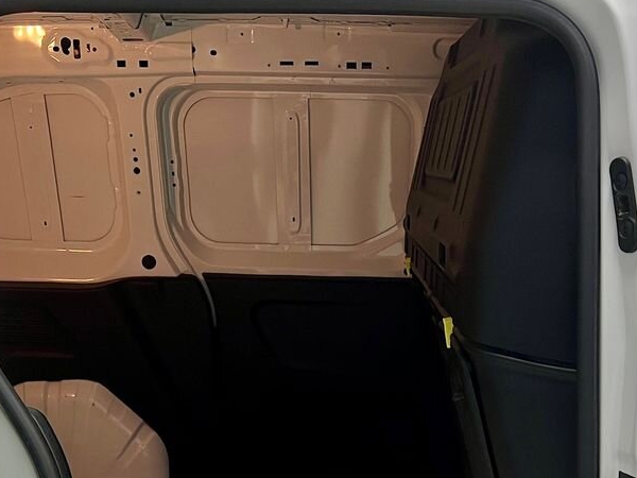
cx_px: 320
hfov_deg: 36.8
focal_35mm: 52
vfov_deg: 26.9
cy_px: 446
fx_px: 957
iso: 160
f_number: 1.5
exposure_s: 1/50
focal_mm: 5.7
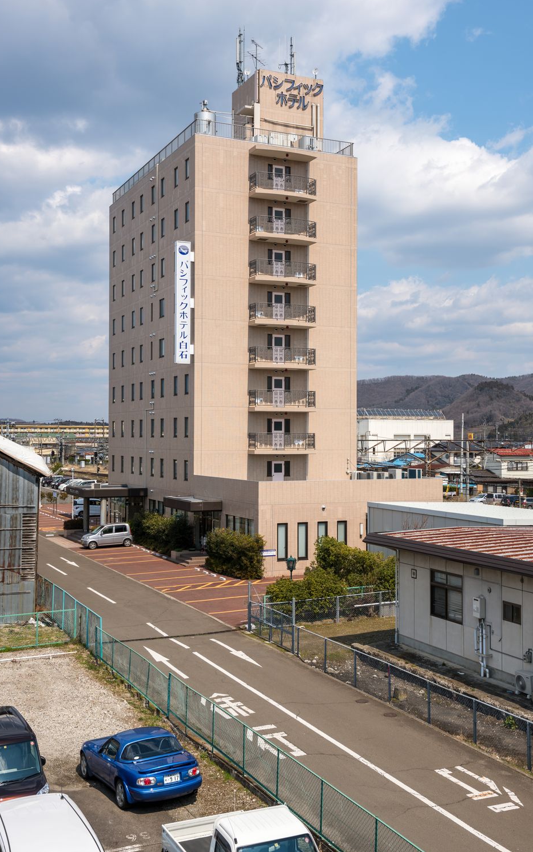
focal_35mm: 41
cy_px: 425
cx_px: 280
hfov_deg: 31.2
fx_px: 953
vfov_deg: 48.2
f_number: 9
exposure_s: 1/250
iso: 64
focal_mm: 40
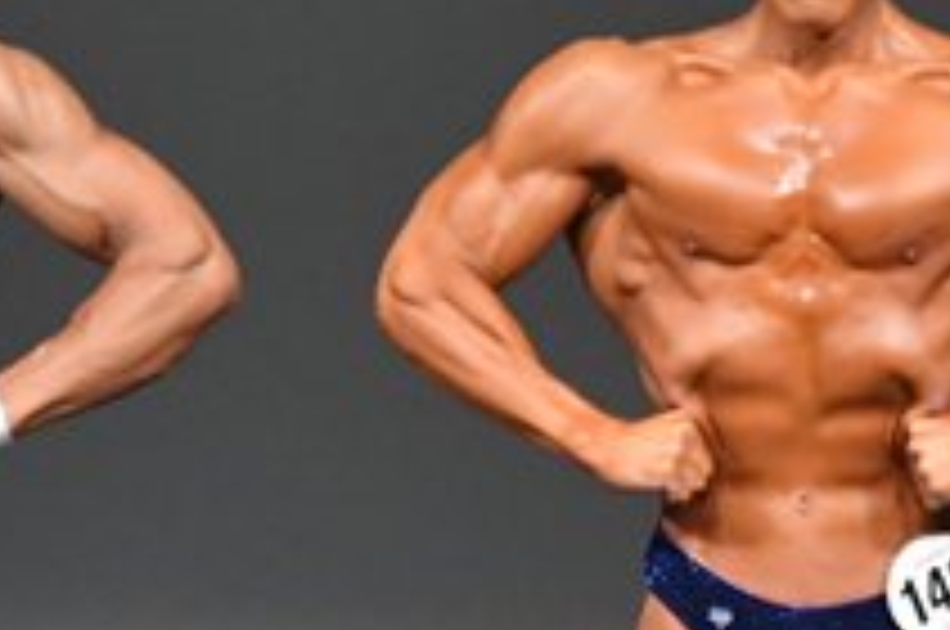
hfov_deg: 1.6
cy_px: 778
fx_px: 33462
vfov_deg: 1.1
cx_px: 930
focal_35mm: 1270
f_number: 5.6
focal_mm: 230
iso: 4000
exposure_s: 1/400
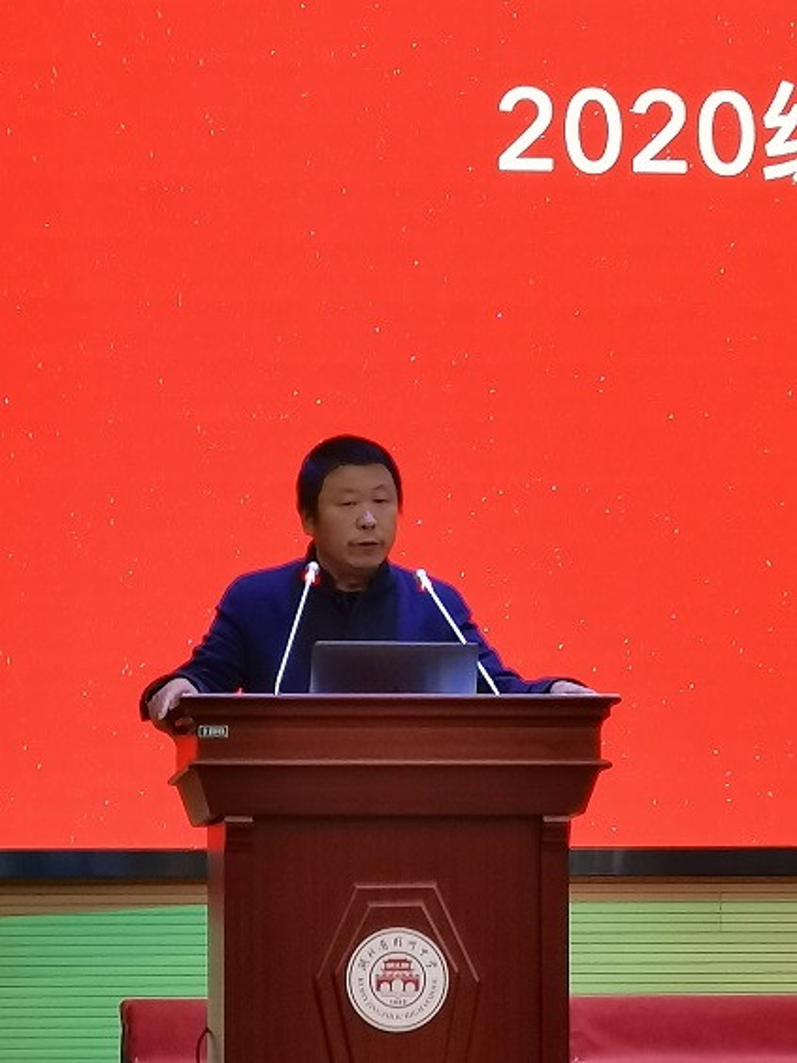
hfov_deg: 9.5
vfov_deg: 12.7
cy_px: 532
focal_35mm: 156
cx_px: 398
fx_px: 4789
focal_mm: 5.58
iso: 160
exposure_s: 1/50
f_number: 1.8
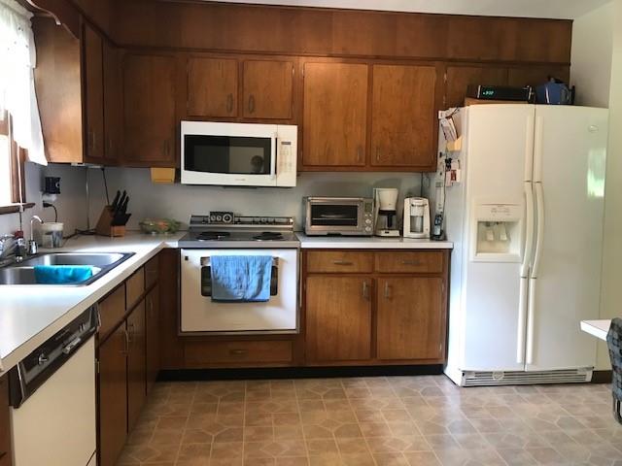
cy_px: 233
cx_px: 311
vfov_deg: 49.7
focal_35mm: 28
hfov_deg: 63.4
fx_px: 503
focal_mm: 3.99
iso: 50
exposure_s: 1/15
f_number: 1.8
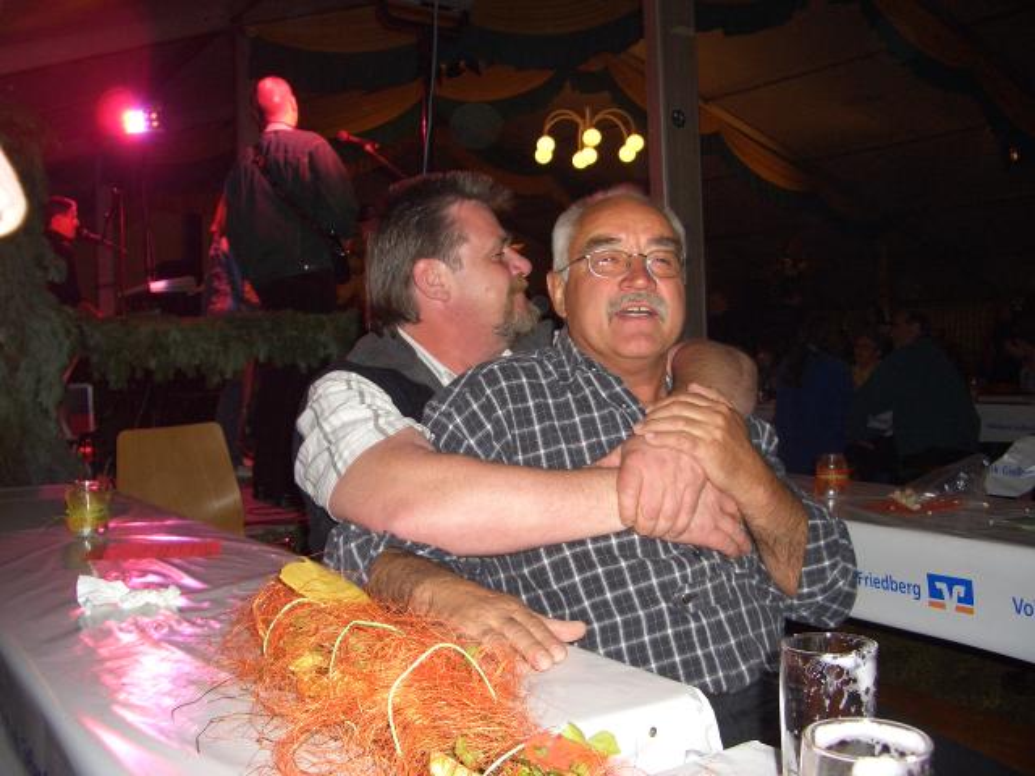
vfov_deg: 40.7
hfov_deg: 52.6
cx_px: 518
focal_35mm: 35
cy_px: 388
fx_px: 1046
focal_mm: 5.8
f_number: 2.6
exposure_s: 1/60
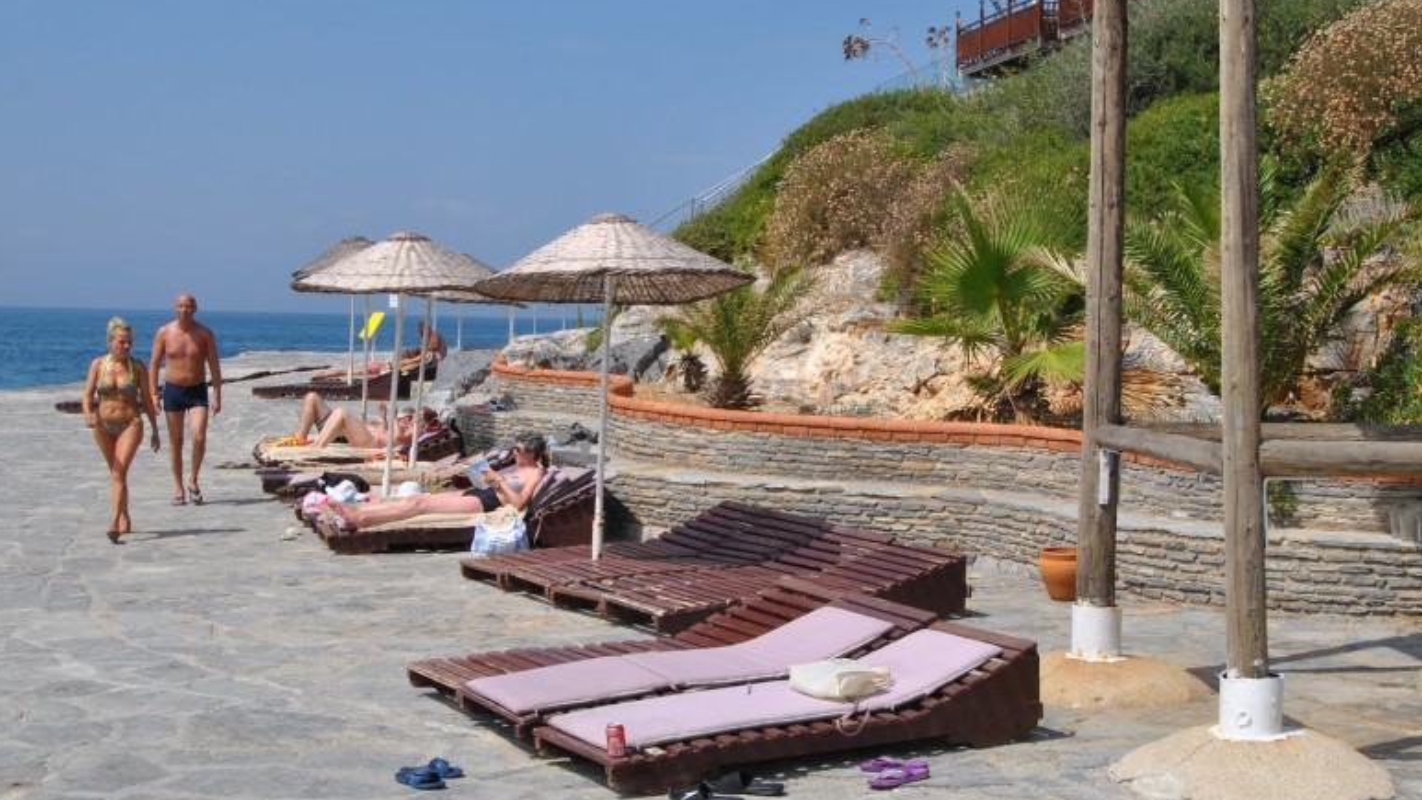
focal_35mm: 56
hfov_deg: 37.2
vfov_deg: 21.5
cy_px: 430
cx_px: 720
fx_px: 2112
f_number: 9
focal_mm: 24
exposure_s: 1/320
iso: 100
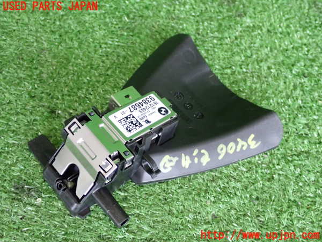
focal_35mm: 47
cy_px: 121
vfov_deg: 30.9
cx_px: 161
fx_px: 437
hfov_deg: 40.4
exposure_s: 1/30
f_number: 3.1
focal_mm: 8.4
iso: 800
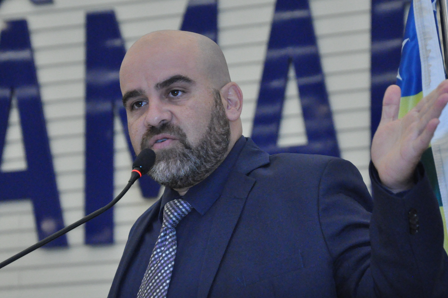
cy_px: 149
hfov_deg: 9.9
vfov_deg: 6.6
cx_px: 212
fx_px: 2594
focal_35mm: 209
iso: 3200
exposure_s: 1/160
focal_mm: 105
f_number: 5.6
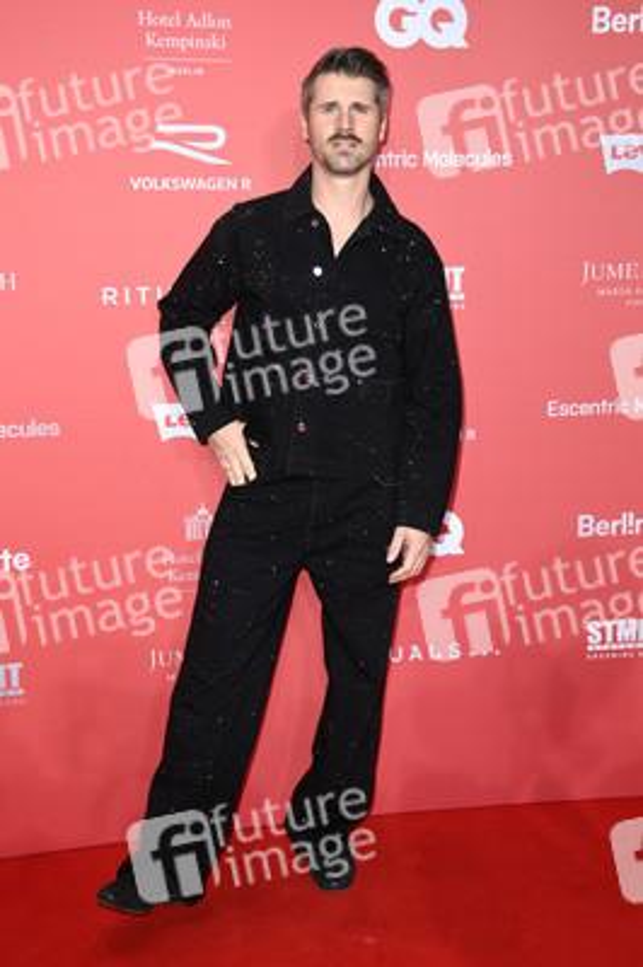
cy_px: 484
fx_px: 1208
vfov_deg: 43.6
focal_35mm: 45
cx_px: 322
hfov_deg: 29.8
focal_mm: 45
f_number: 5.6
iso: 1000
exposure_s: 1/250
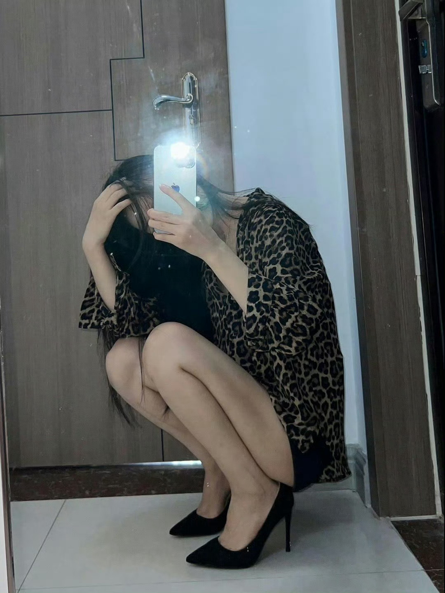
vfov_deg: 67.3
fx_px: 446
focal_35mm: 26
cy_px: 296
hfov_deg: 53.1
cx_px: 222
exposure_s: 1/25
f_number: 1.5
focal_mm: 5.7
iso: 32
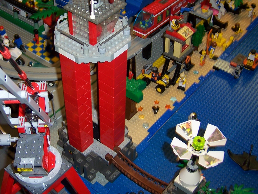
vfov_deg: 29.0
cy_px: 78
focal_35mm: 50
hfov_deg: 37.9
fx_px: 373
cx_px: 92
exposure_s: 1/60
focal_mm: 6.2
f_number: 2.8
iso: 80
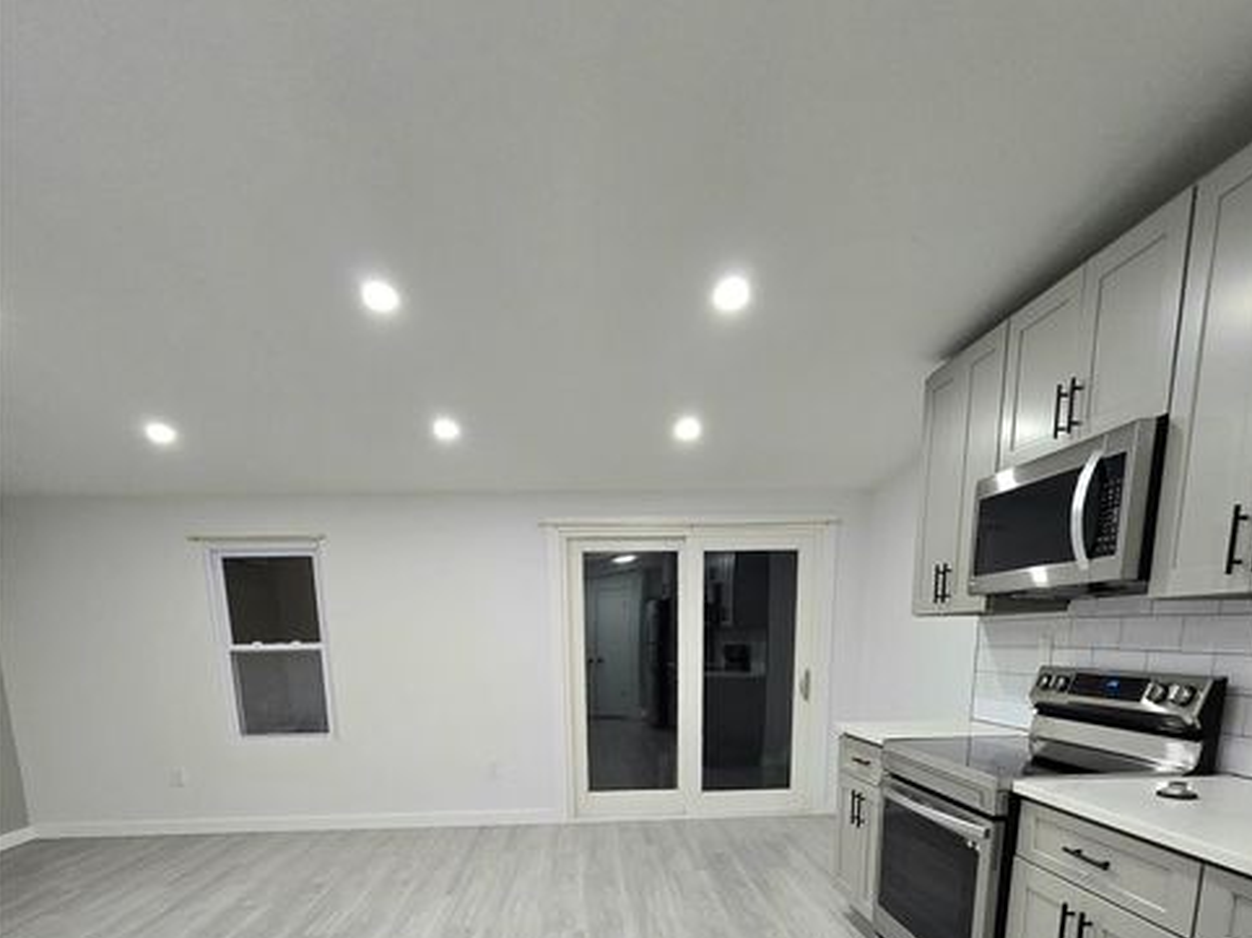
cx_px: 647
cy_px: 802
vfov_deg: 62.8
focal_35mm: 18
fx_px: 651
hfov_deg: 87.8
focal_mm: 2.2
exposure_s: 1/60.2
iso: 250
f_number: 2.2
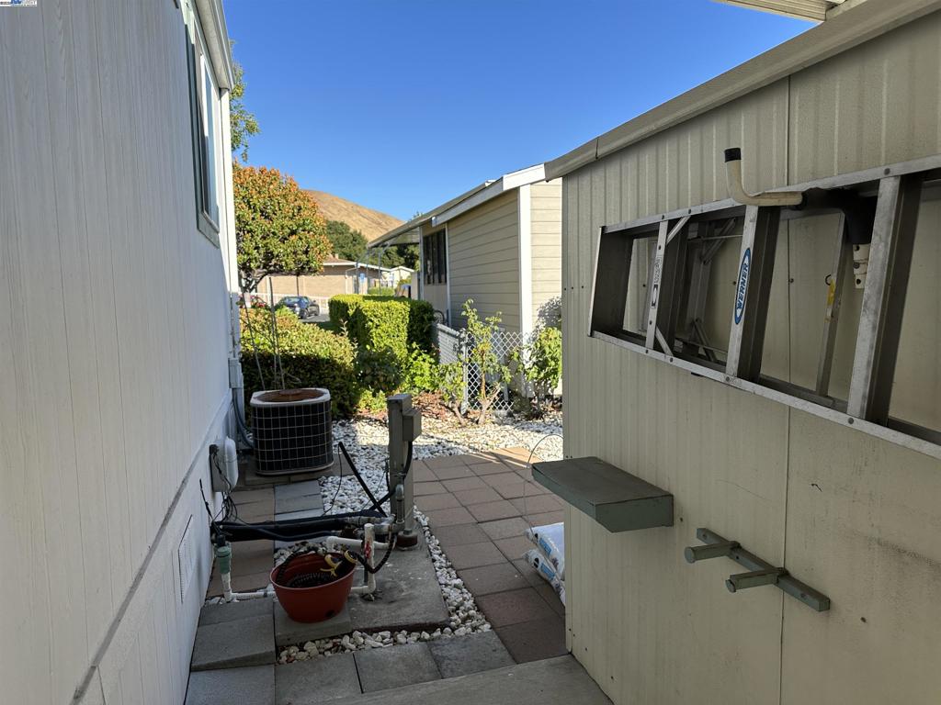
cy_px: 352
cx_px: 470
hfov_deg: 71.6
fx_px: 652
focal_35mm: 24
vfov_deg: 56.8
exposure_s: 1/1845
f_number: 1.78
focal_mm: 6.86
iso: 80
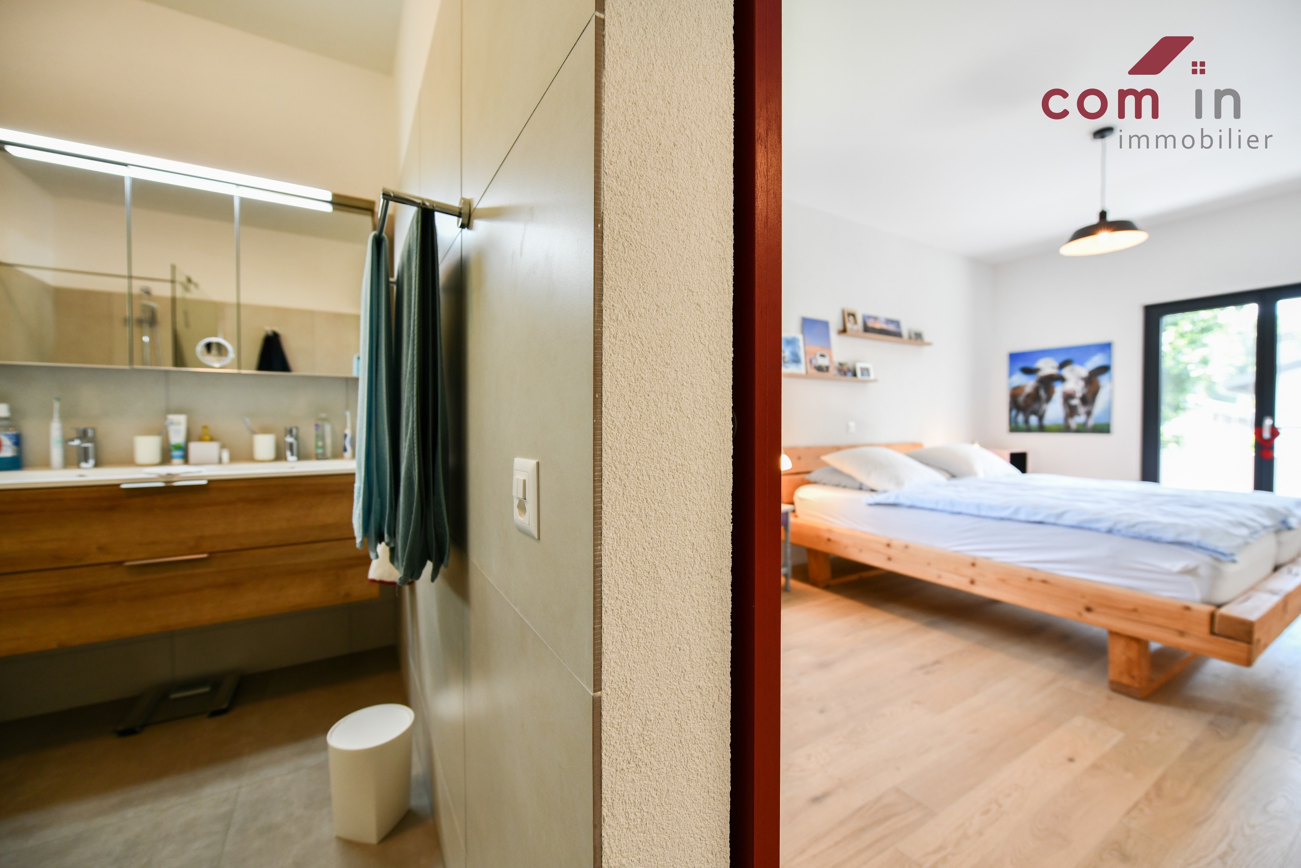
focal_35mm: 14
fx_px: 506
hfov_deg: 104.3
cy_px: 434
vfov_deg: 81.2
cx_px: 650
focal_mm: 14
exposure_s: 1/50
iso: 320
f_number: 3.5
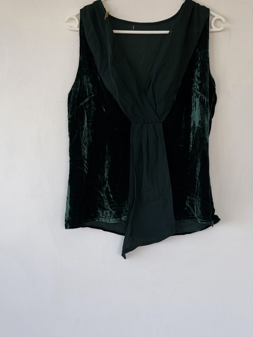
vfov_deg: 32.7
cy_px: 156
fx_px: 575
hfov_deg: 24.8
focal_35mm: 59
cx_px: 139
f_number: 1.78
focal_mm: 6.76
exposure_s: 1/337
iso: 64
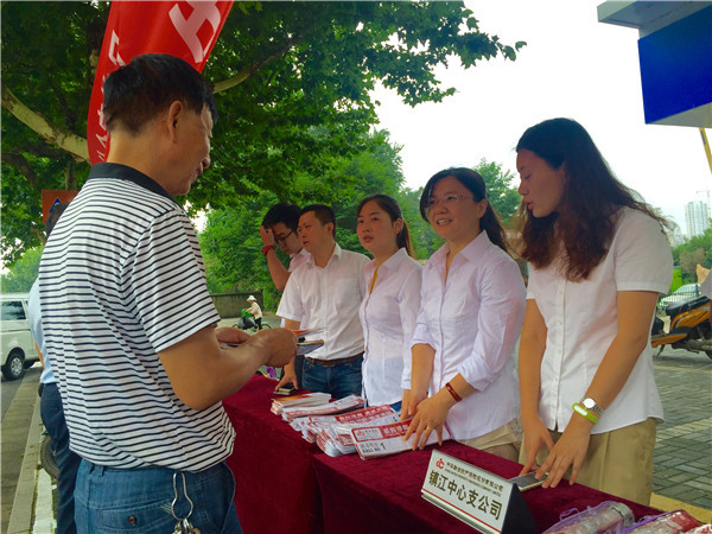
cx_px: 356
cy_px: 267
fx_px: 596
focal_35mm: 29
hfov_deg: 61.7
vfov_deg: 48.2
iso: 32
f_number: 2.2
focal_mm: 4.15
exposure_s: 1/599
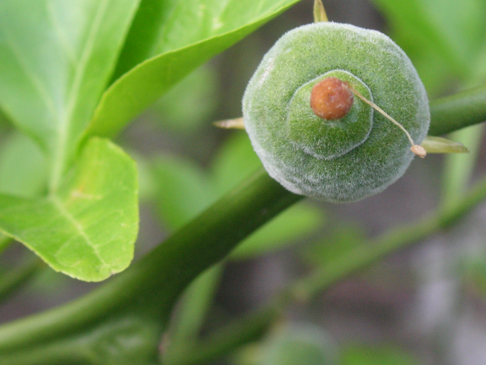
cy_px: 168
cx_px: 340
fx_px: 1741
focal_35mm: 124
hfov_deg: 15.8
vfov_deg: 12.0
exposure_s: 1/20
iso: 100
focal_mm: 14.6
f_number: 4.7
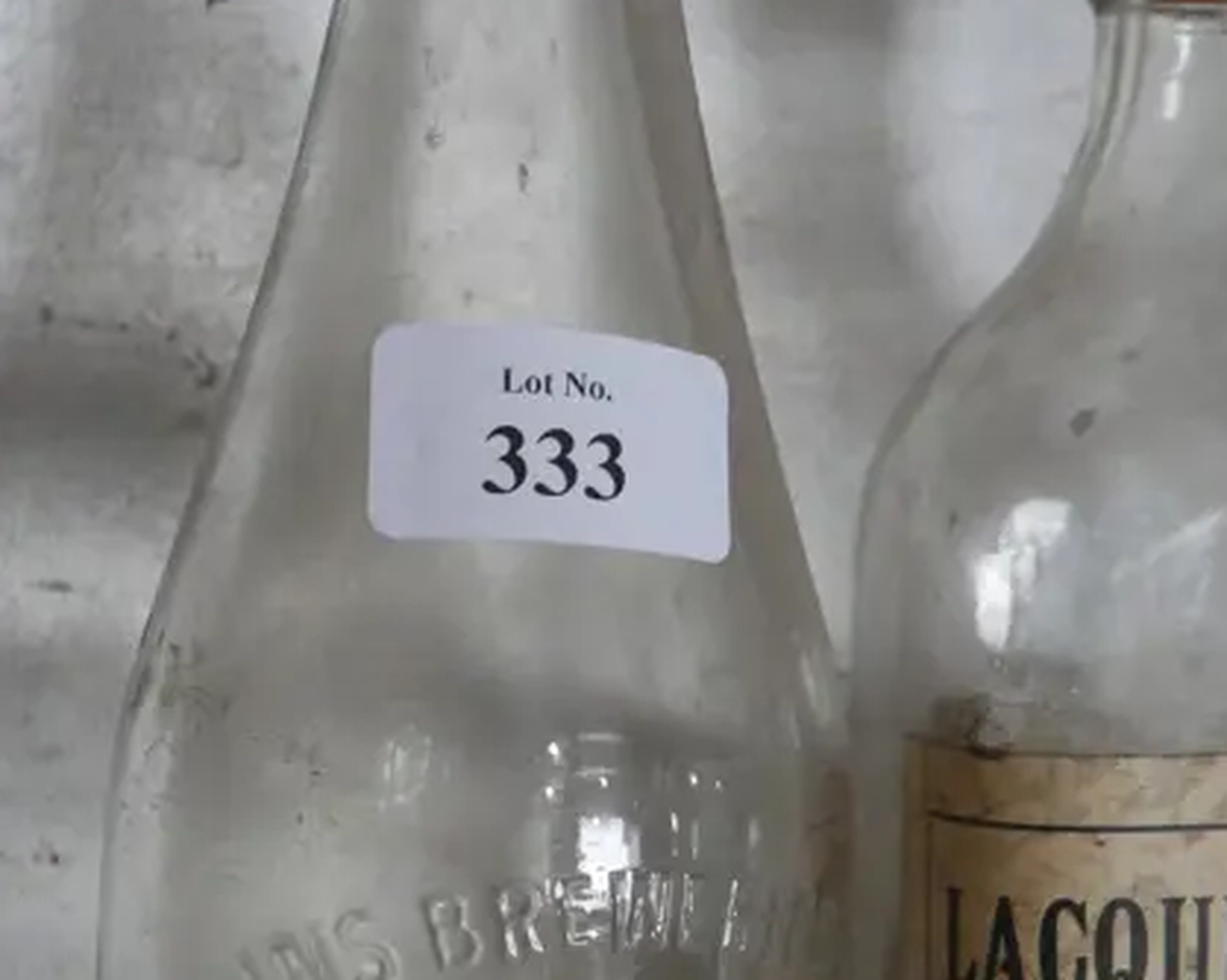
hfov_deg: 21.0
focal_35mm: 91
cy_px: 801
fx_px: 3303
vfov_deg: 16.7
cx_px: 788
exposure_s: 1/60
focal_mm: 19
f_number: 4.1
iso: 1000
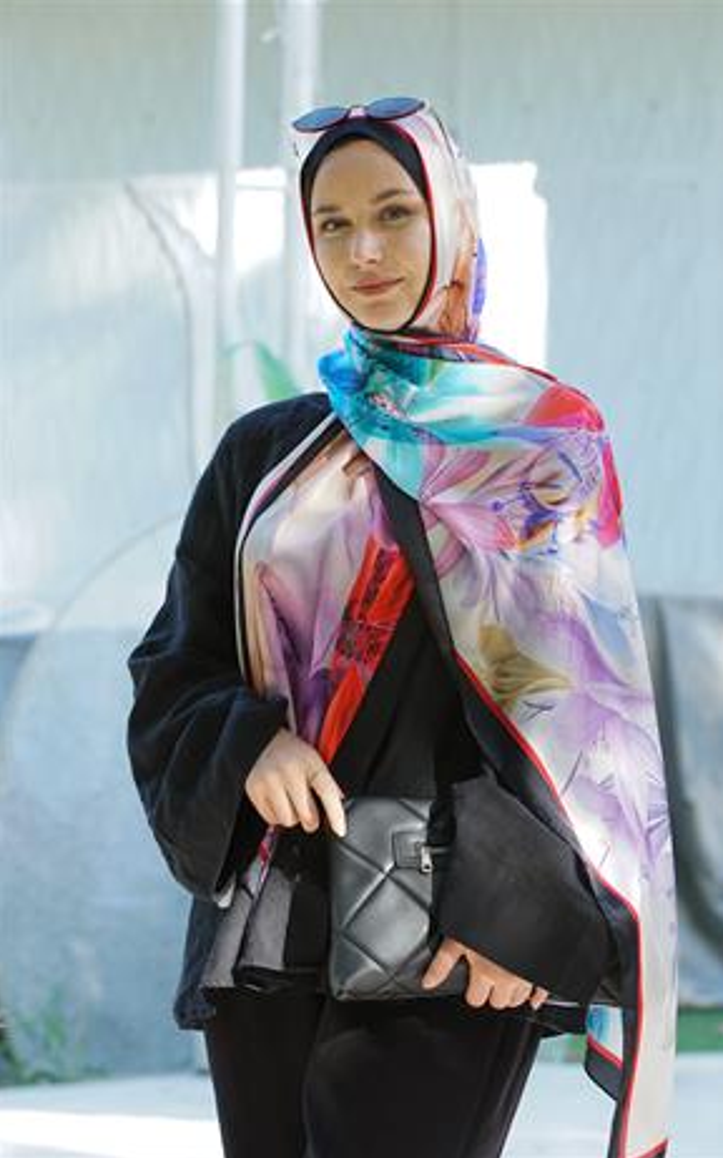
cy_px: 580
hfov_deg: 11.1
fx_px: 3721
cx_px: 384
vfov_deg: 17.7
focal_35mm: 118
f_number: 6.3
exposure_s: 1/125
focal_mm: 115
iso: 640
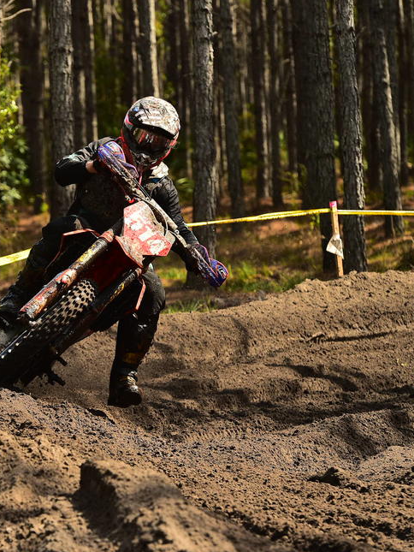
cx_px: 90
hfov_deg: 6.2
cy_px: 276
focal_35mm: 240
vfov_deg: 8.2
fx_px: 3826
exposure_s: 1/1000
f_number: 5.6
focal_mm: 165
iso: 640
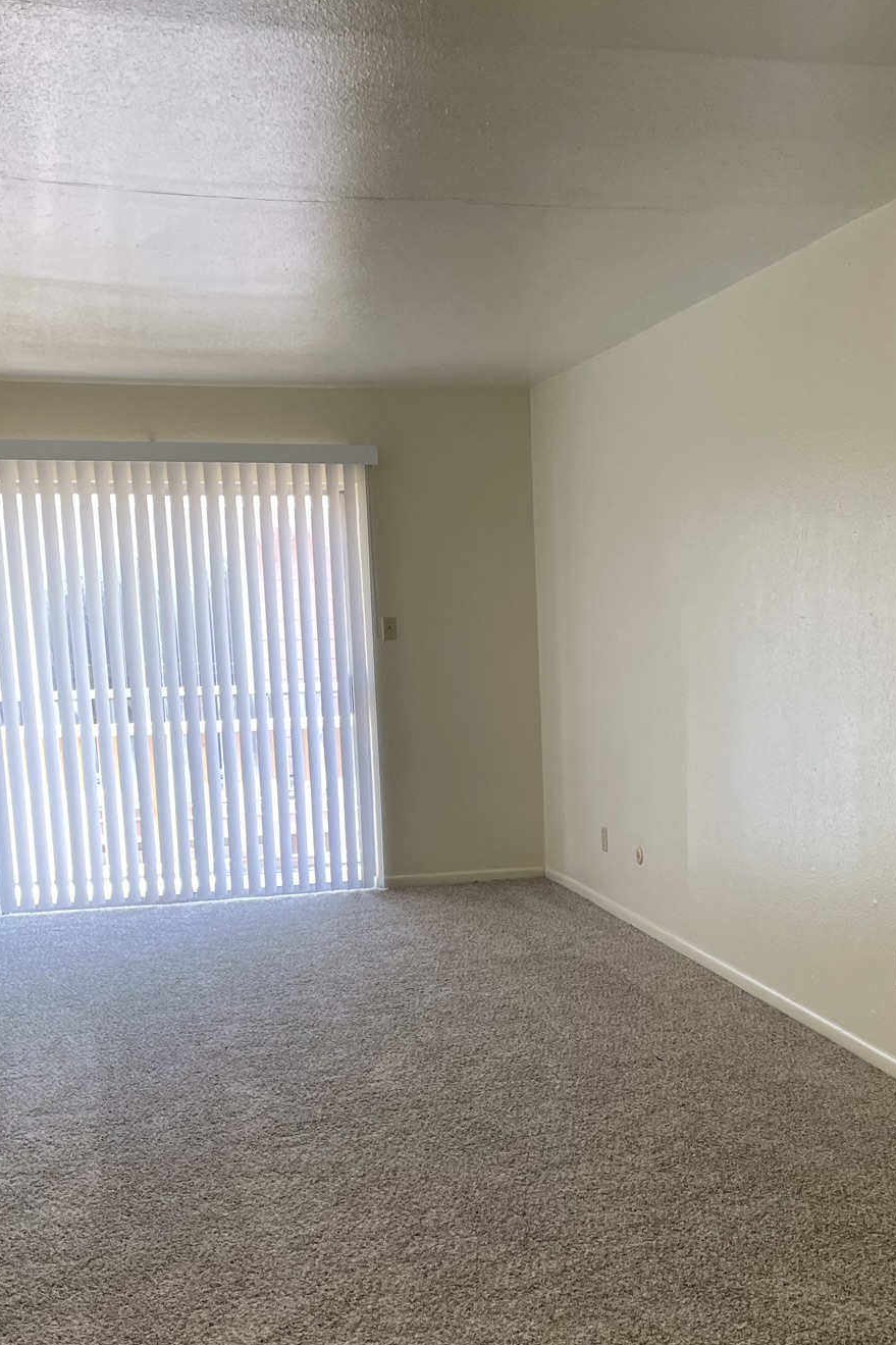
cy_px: 886
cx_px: 583
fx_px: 1568
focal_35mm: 42
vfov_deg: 45.8
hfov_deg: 31.7
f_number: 1.6
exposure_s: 1/120
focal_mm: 4.2
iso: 125
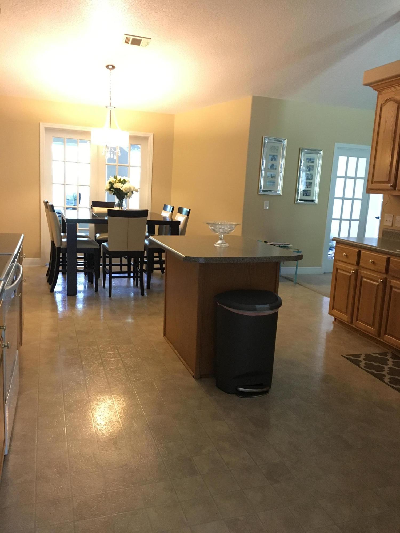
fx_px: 447
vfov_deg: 61.7
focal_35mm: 29
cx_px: 200
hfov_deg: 48.2
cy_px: 266
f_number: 2.2
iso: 200
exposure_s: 1/30
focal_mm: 4.15
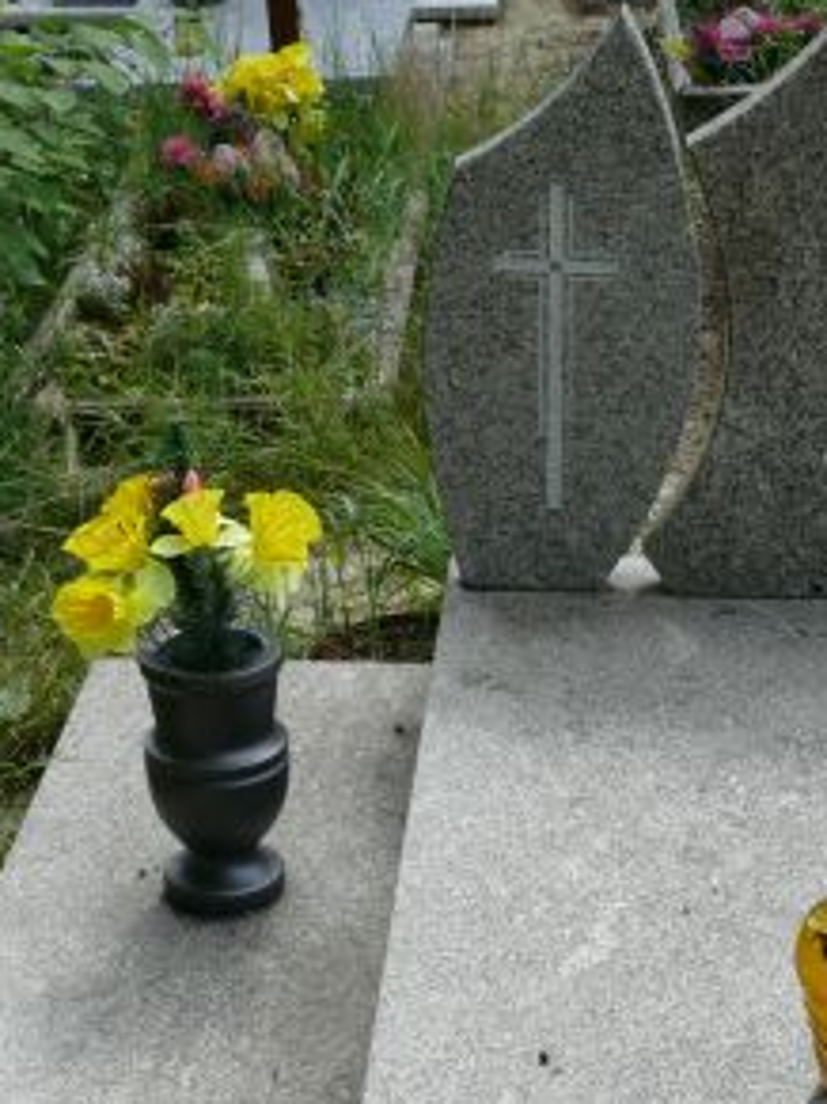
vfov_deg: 24.9
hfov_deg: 18.4
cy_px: 880
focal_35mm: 77
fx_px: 2455
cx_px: 903
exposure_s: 1/250
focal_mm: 7.4
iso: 100
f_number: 5
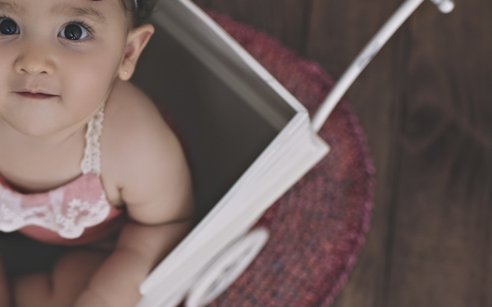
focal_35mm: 72
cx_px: 58
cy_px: 130
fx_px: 965
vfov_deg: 18.1
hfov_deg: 27.6
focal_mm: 35
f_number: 2.5
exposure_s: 1/160
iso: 200
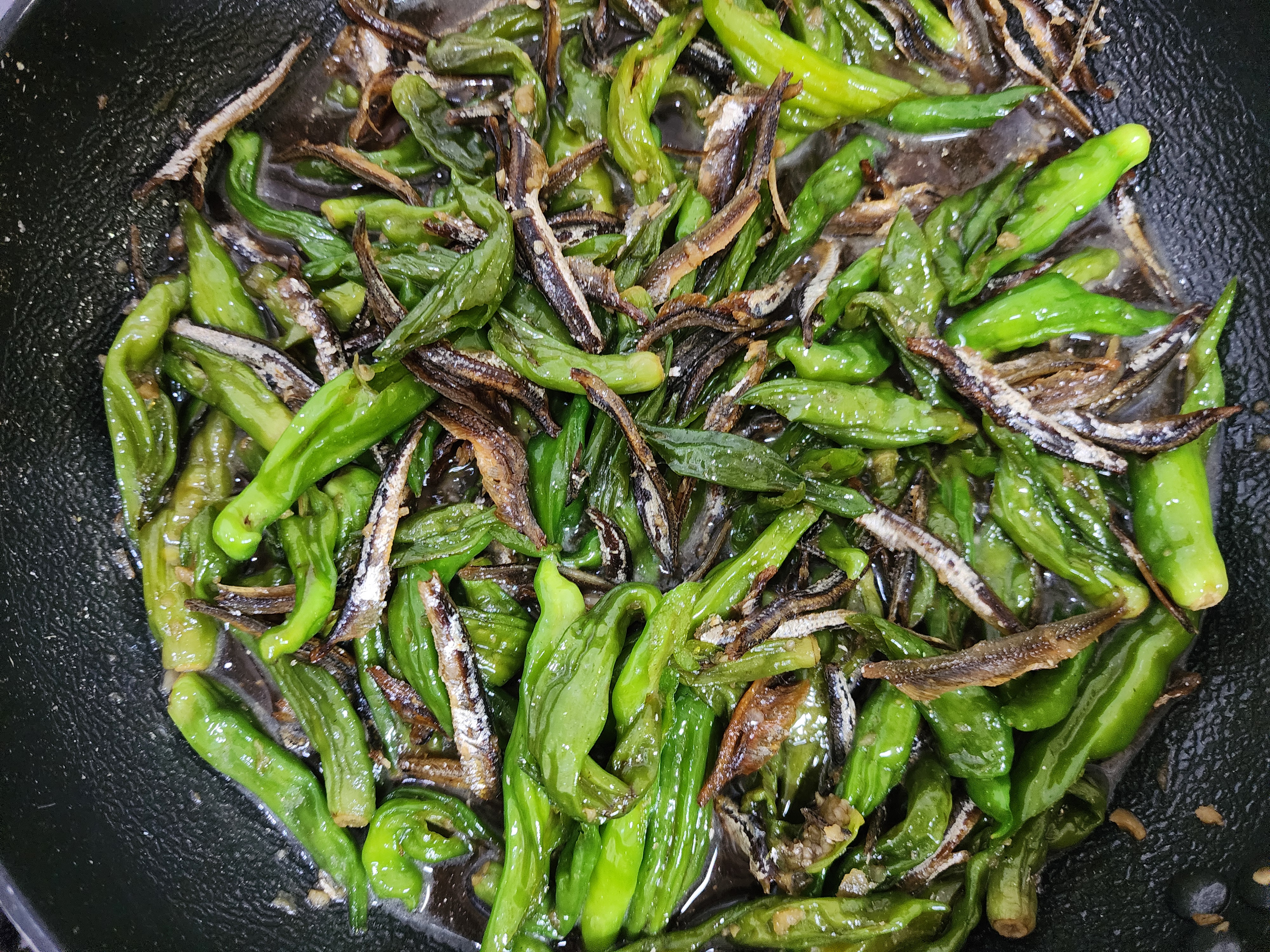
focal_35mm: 23
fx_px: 844
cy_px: 476
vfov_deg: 58.9
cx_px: 635
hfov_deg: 73.9
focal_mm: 6.4
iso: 640
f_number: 1.8
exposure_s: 1/40
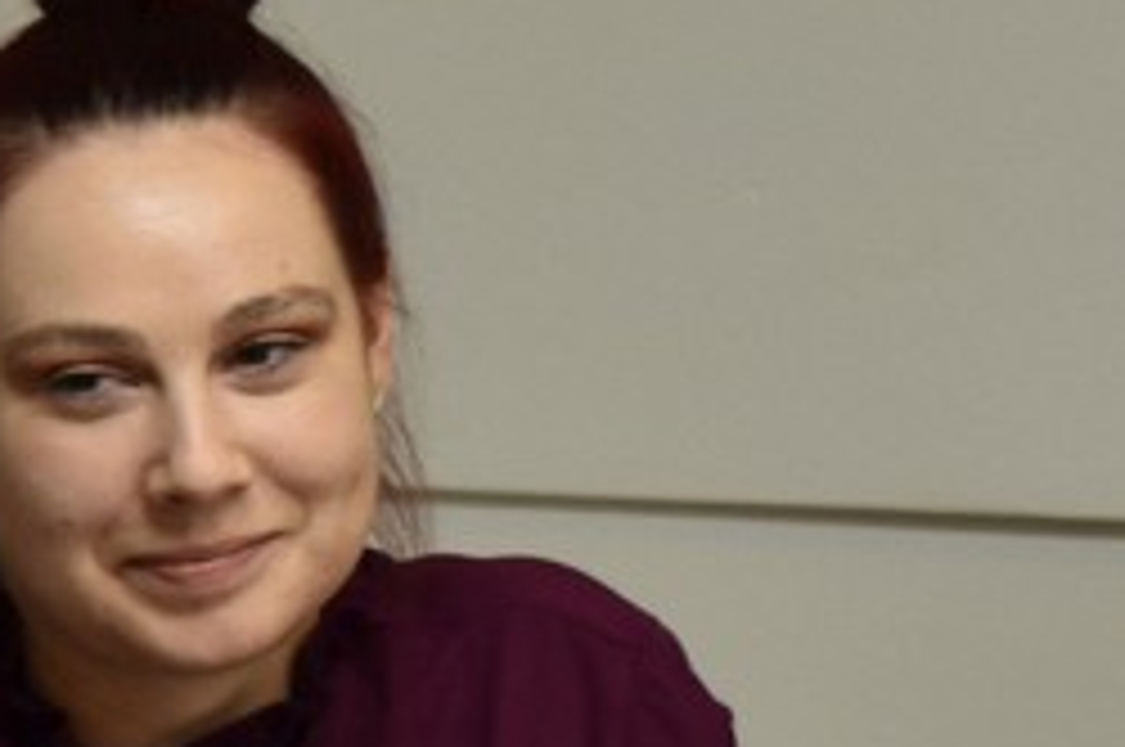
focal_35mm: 274
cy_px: 1066
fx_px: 8551
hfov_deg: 7.3
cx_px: -940
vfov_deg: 5.0
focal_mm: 38
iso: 1100
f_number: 4.8
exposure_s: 1/125
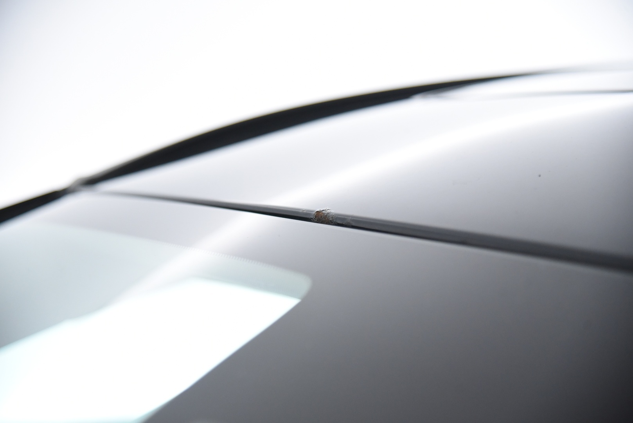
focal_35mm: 86
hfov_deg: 23.6
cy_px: 212
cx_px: 316
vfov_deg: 15.9
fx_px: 1513
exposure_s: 1/80
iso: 4000
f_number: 4
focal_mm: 86
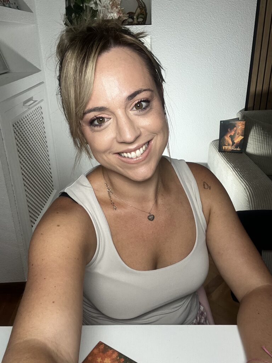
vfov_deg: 60.0
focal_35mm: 30
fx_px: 314
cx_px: 136
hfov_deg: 46.8
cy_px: 182
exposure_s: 1/60
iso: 160
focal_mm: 2.71
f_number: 2.2
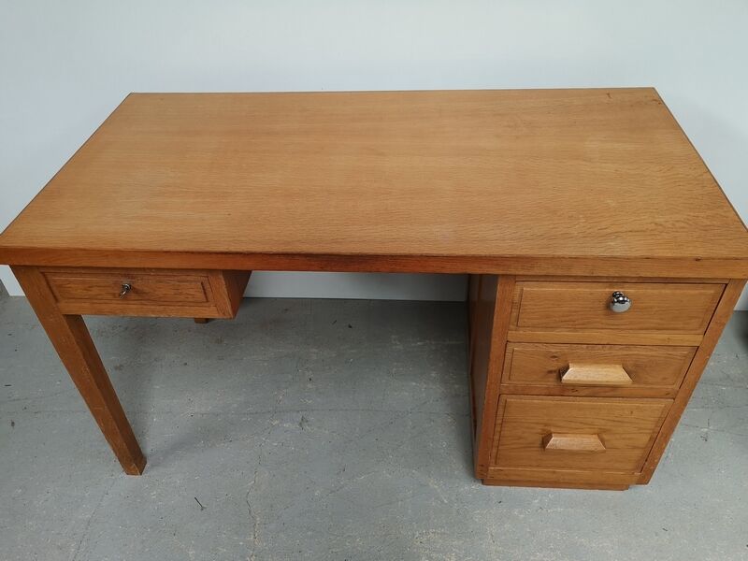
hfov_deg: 65.3
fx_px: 583
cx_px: 374
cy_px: 280
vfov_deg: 51.4
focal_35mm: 27
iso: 100
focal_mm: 5.58
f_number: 1.8
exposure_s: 1/50
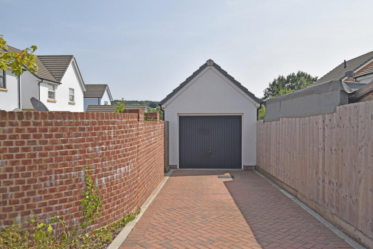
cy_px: 124
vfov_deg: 47.9
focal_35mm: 27
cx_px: 186
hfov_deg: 67.4
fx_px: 280
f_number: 9
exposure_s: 1/320
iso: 100
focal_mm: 18
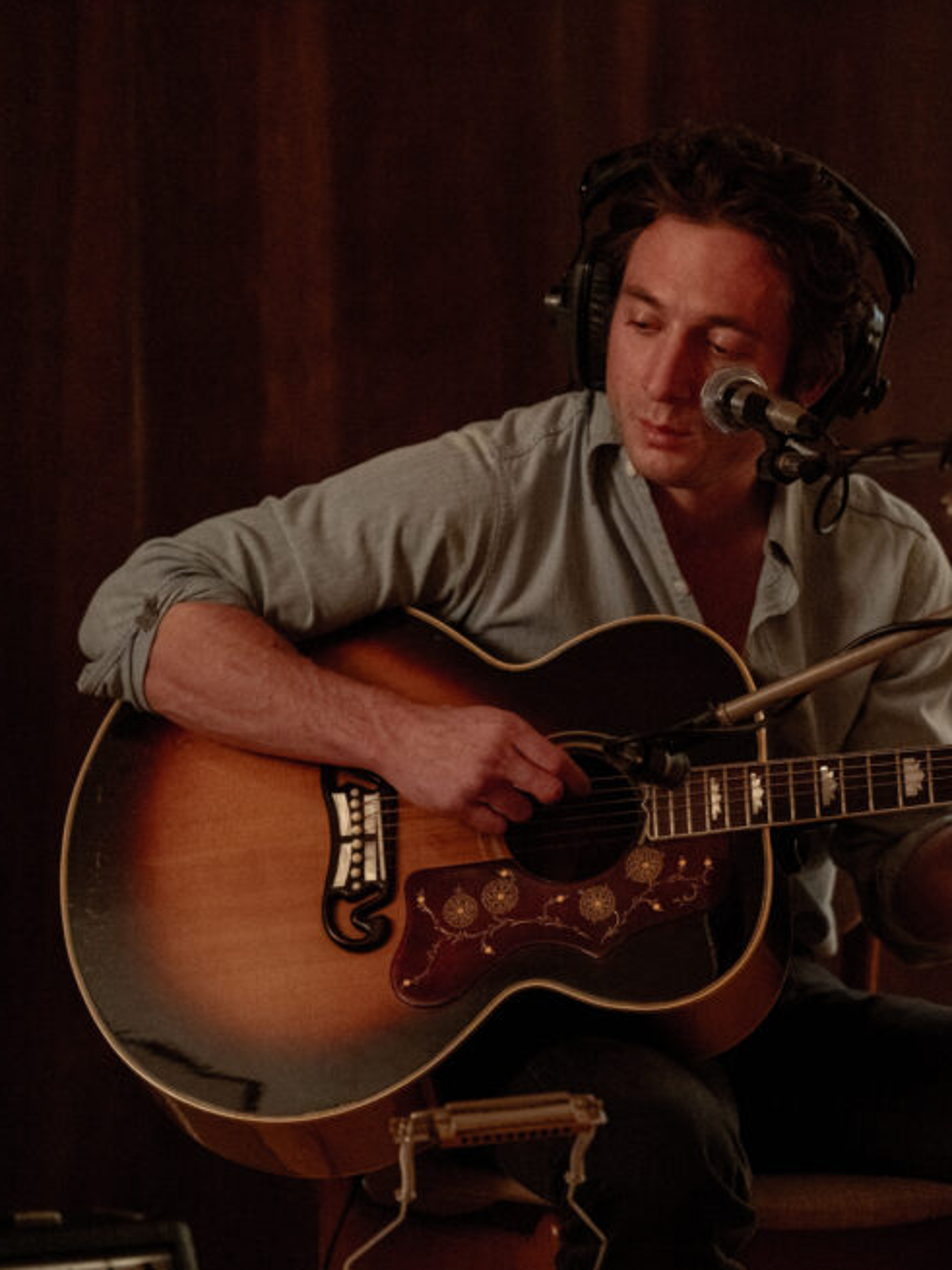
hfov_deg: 10.0
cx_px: 734
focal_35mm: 148
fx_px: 5429
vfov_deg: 13.3
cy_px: 635
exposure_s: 1/125
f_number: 2.8
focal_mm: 102
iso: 4000
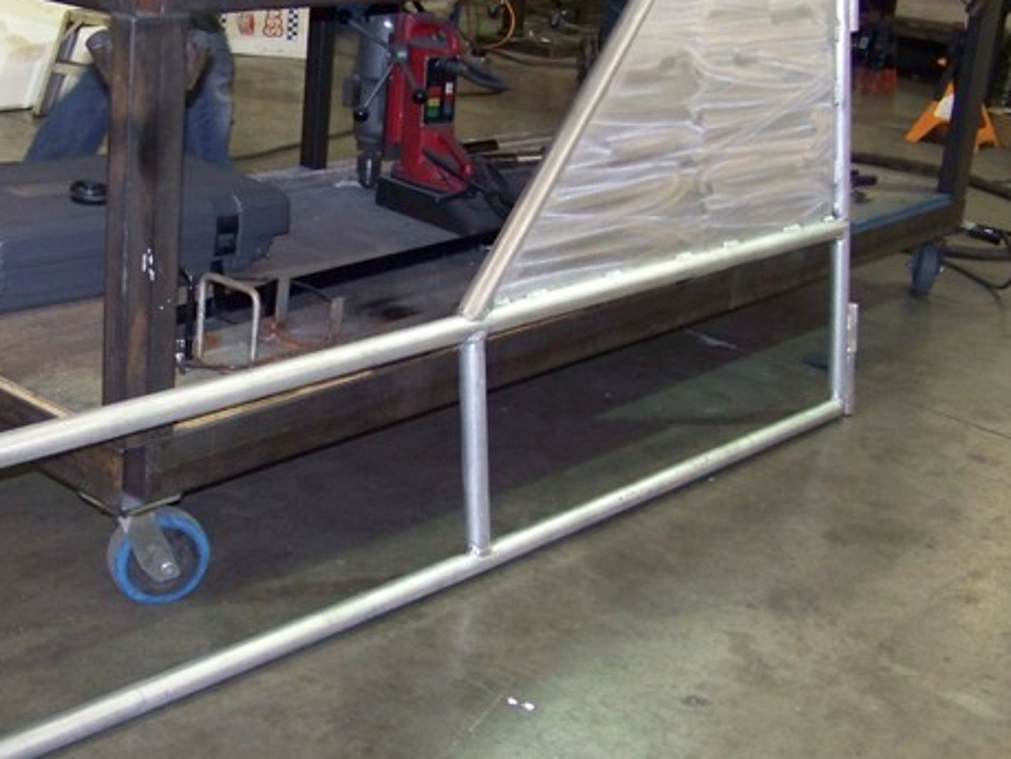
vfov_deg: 26.6
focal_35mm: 55
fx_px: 1607
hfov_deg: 34.7
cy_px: 407
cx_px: 371
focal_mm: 5.85
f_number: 2.8
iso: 200
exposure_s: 1/30
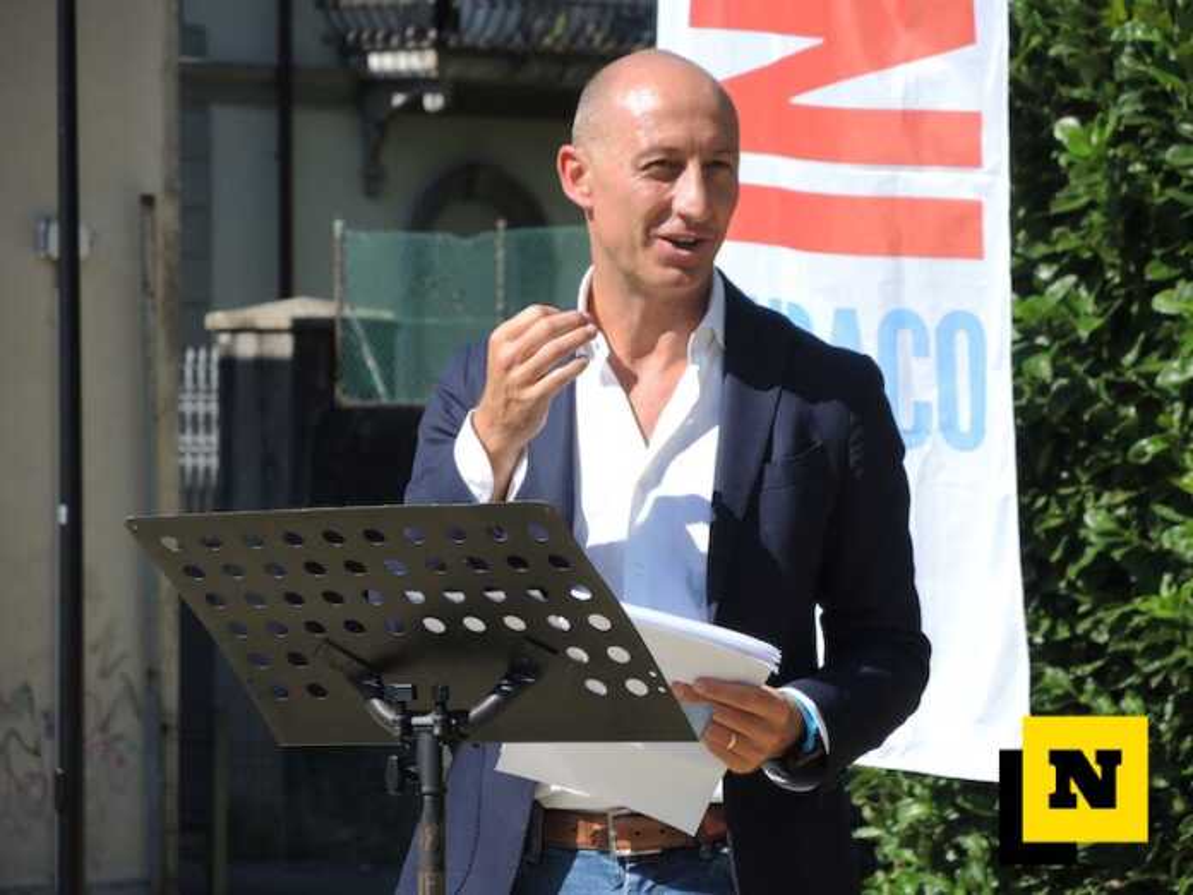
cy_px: 448
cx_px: 596
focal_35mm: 175
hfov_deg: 11.3
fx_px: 6031
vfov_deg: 8.5
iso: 80
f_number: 4
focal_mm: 37.4
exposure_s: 1/500
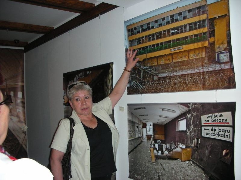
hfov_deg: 52.6
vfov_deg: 40.7
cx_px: 120
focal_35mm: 35
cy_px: 90
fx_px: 244
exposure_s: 1/60.1
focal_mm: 5.8
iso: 73
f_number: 3
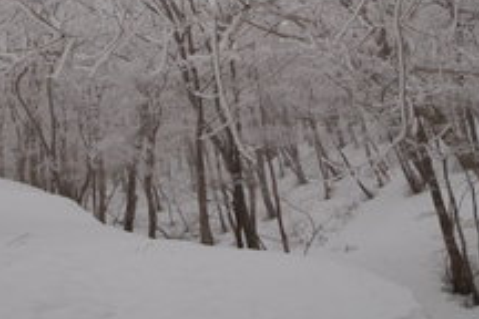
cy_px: -2
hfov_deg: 36.0
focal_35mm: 54
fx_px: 718
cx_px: 118
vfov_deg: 23.9
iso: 80
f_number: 4.5
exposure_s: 1/400
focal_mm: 5
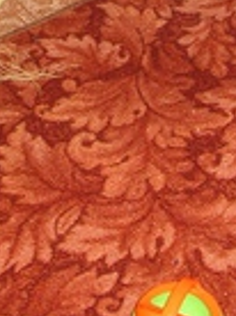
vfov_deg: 15.0
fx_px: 1103
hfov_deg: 12.2
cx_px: 156
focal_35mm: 121
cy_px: -169
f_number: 2.8
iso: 160
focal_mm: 6.1
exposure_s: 1/45
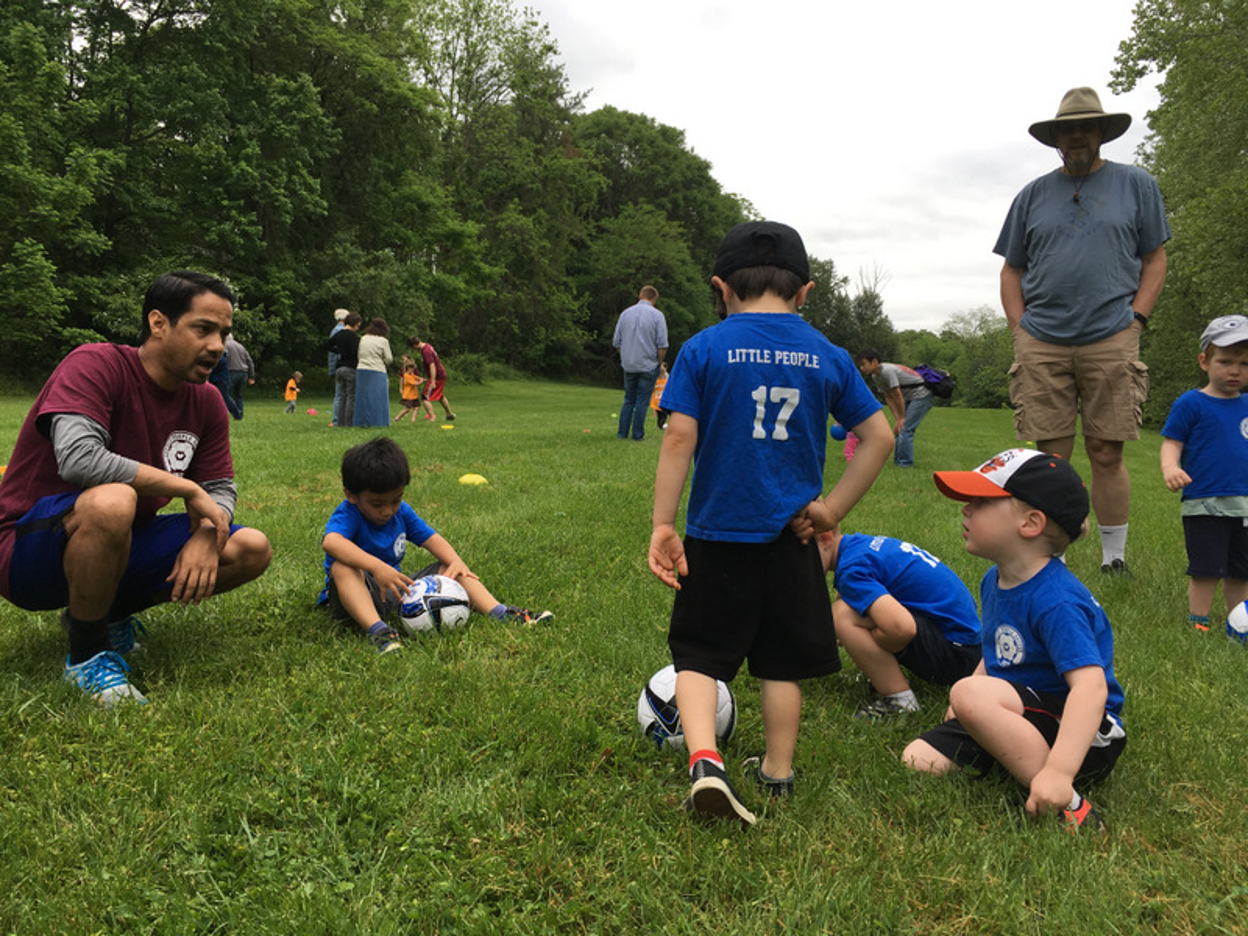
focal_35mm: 29
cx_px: 624
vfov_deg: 48.2
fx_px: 1046
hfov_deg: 61.7
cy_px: 468
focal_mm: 4.15
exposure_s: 1/333
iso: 25
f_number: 2.2
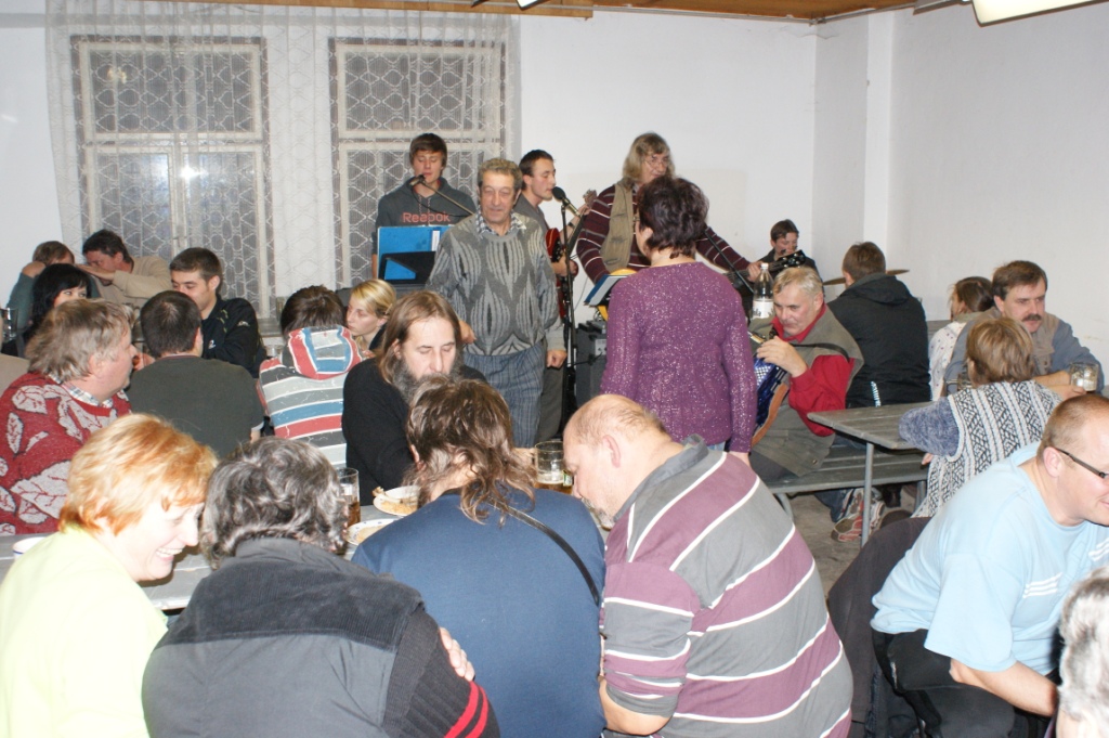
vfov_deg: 36.8
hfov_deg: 53.2
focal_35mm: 36
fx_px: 1108
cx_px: 554
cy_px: 369
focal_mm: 24
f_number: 5.6
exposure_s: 1/60
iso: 800
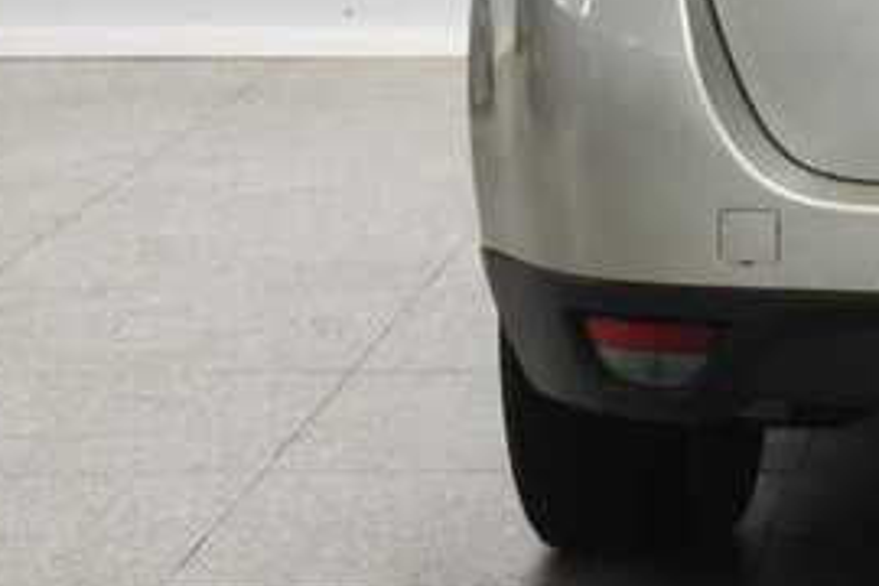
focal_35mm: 230
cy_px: -352
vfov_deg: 5.9
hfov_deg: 8.7
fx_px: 5615
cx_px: 1364
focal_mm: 46
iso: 800
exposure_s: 1/80
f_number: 6.3
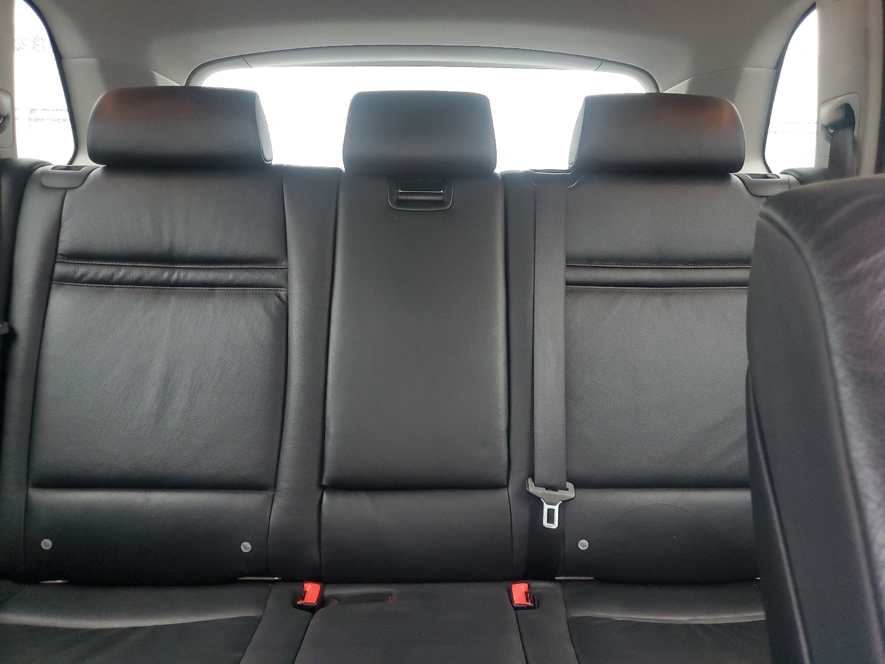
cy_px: 332
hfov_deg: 67.3
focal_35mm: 26
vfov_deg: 53.1
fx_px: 665
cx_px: 442
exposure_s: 1/60.2
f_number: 1.5
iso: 255
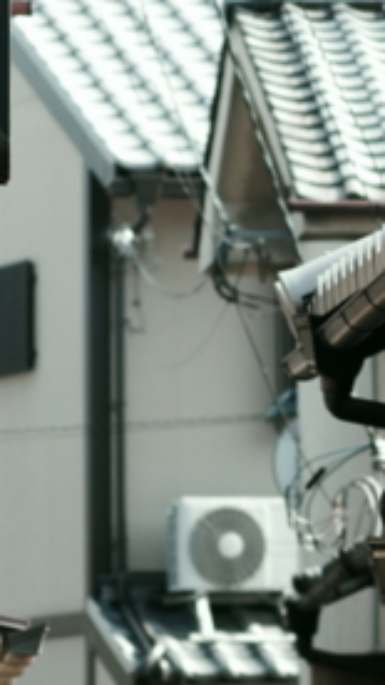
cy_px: 231
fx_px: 7396
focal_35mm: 407
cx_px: 594
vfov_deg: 5.3
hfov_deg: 3.0
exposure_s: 1/200
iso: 100
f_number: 4
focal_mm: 70
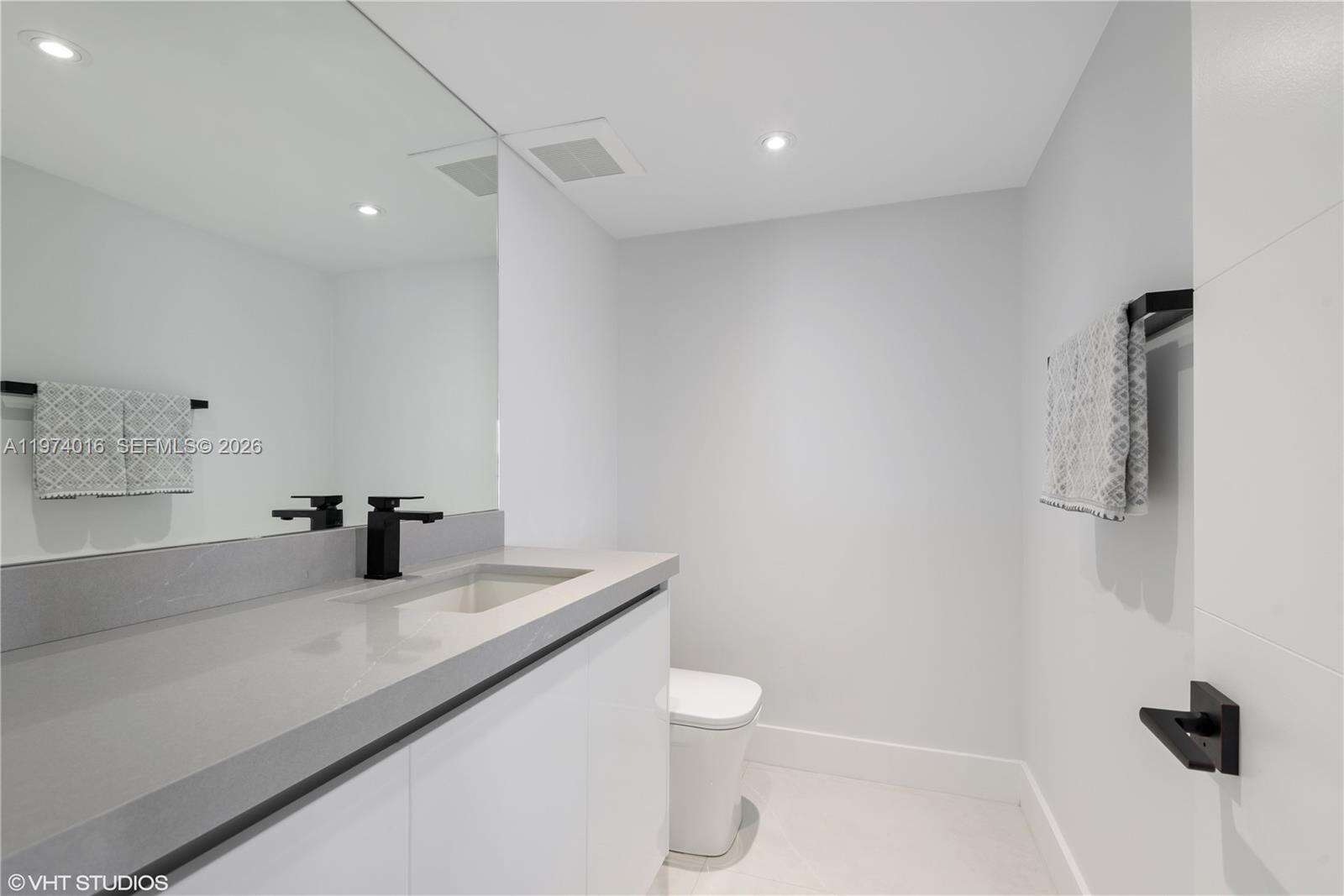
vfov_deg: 73.8
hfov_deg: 96.7
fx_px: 597
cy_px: 448
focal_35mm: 16
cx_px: 672
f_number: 8
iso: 250
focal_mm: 16
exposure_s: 1/8
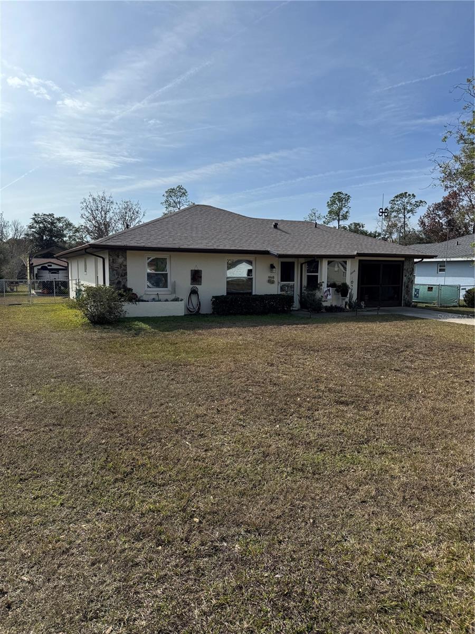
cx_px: 238
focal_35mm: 24
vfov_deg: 71.6
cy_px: 317
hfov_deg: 56.8
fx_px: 439
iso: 80
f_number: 1.78
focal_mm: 6.76
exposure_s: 1/7092
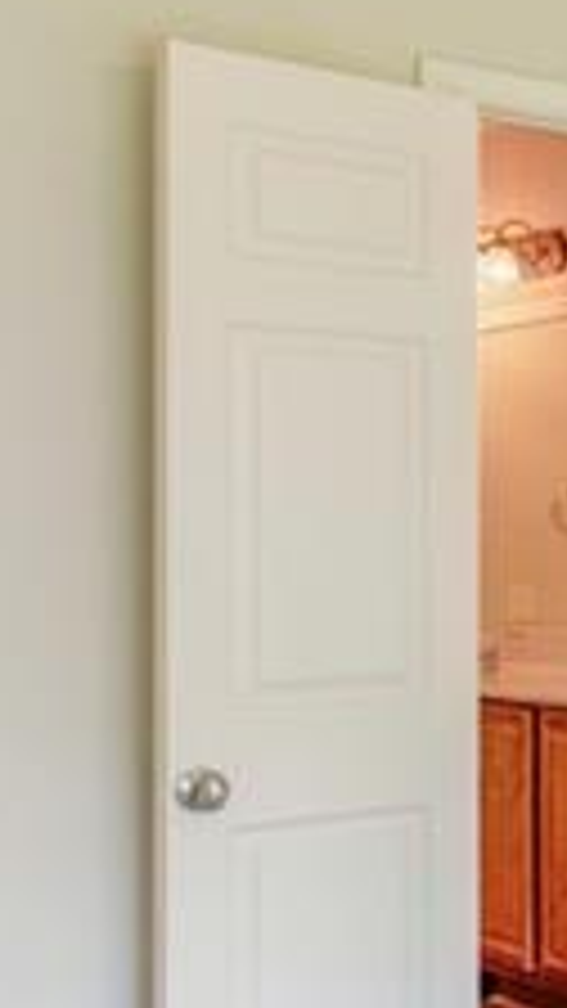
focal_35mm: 67
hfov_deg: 11.6
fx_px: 1791
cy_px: 536
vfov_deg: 31.4
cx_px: 1629
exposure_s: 1/500
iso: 320
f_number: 4.5
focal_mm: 14
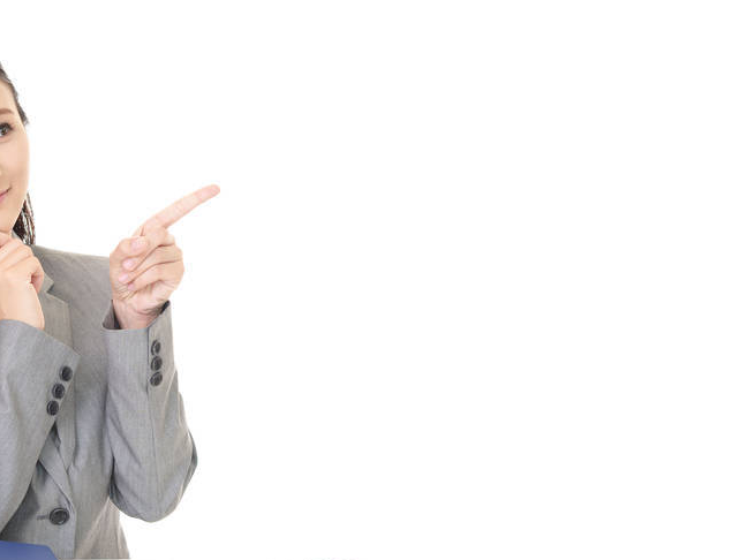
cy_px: 324
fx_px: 1639
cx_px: 174
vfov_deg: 19.4
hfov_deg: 25.3
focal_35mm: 76
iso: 125
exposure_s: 1/50
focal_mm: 50
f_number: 5
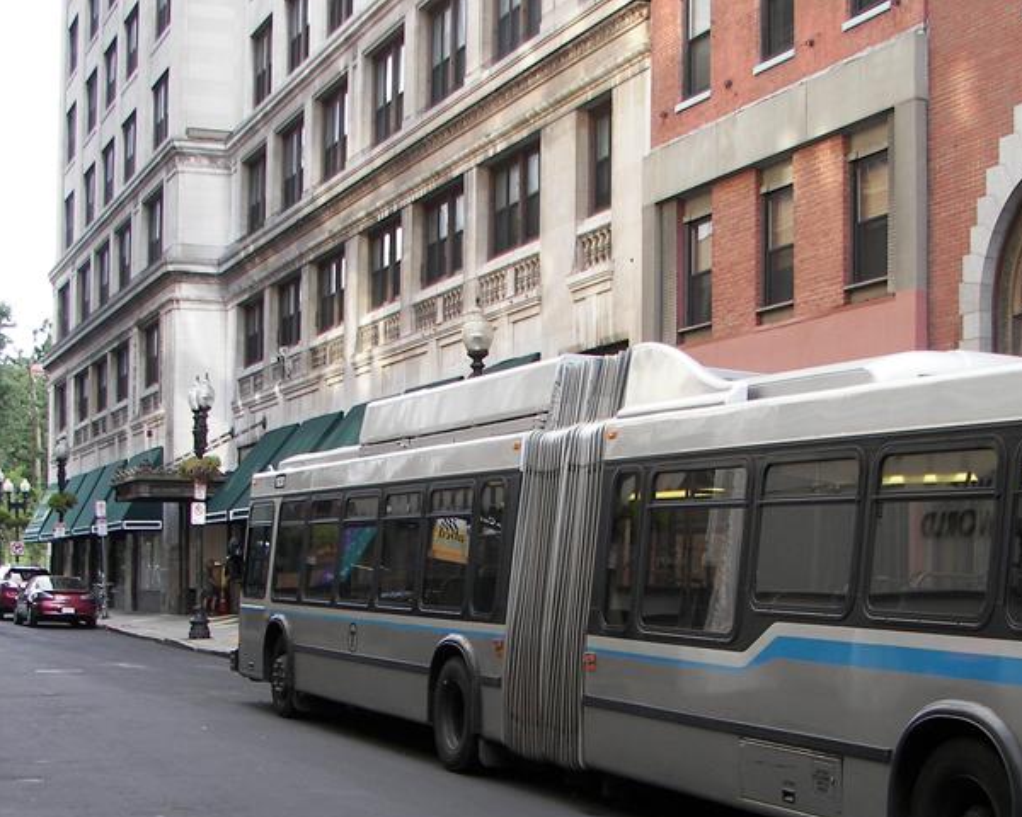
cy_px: 543
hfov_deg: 31.4
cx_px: 542
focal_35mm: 60
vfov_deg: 25.3
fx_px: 1815
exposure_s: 1/80
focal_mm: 6
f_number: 2.8
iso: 64
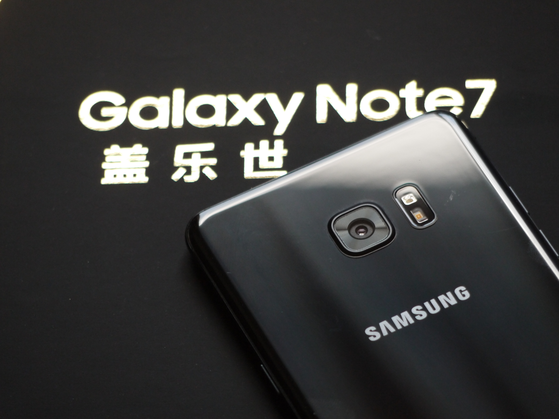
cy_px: 210
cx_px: 280
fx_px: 5103
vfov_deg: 4.7
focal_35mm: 316
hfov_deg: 6.3
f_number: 5.3
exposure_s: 1/320
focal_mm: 158
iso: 800
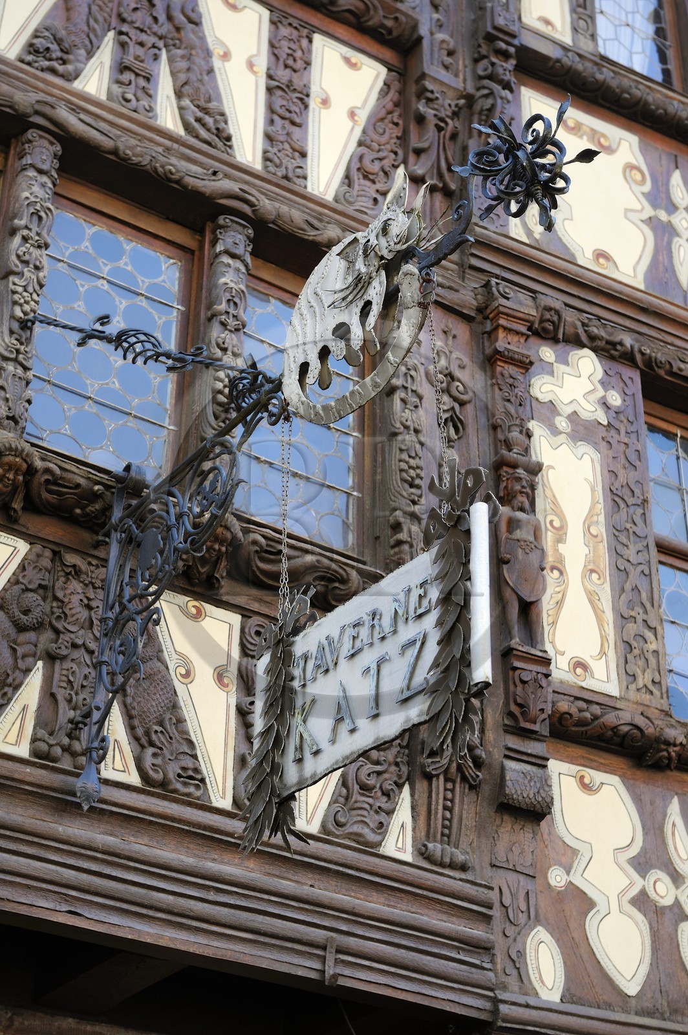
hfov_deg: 20.6
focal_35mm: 66
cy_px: 518
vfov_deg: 30.5
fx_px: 1895
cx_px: 344
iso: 200
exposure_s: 1/100
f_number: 5.6
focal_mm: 66
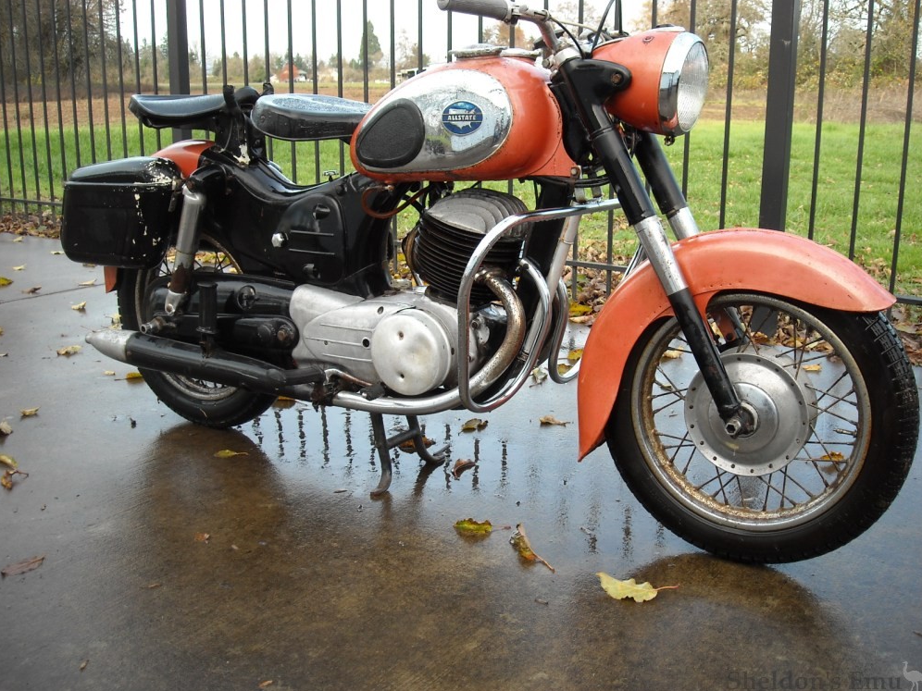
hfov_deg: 51.4
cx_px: 456
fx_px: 959
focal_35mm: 36
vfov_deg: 39.7
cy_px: 340
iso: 64
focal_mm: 5.7
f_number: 2.8
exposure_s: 1/154
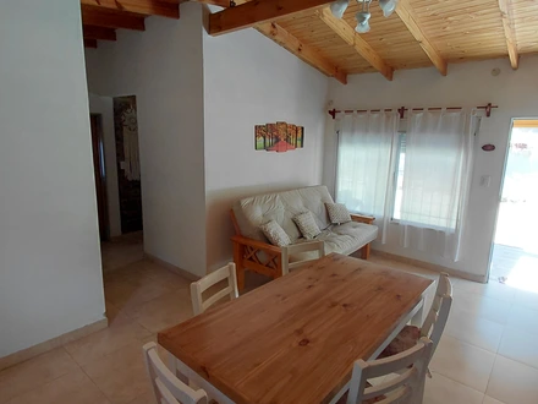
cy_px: 202
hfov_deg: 94.5
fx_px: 249
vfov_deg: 78.1
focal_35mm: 16
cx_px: 269
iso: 64
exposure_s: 1/50
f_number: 2.2
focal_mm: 1.64
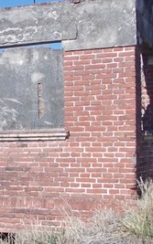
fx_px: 567
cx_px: -48
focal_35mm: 85
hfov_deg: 14.7
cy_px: 131
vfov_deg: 24.3
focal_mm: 4
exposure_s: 1/320
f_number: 5.4
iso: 80
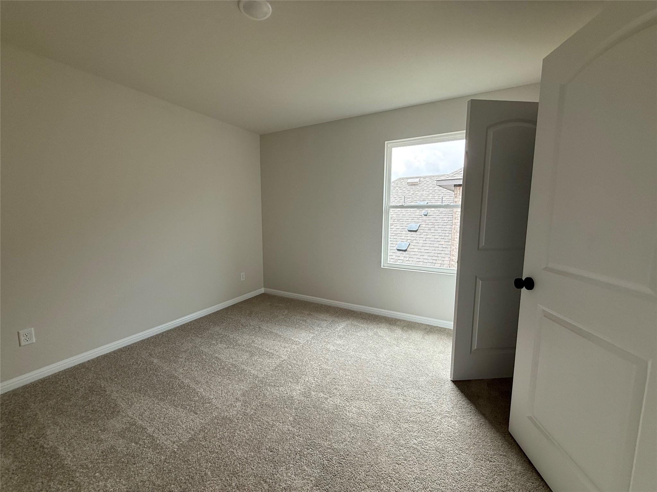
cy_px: 246
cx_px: 328
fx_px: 266
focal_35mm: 14
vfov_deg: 85.7
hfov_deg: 102.1
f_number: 2.2
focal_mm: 2.22
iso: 80
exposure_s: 1/120
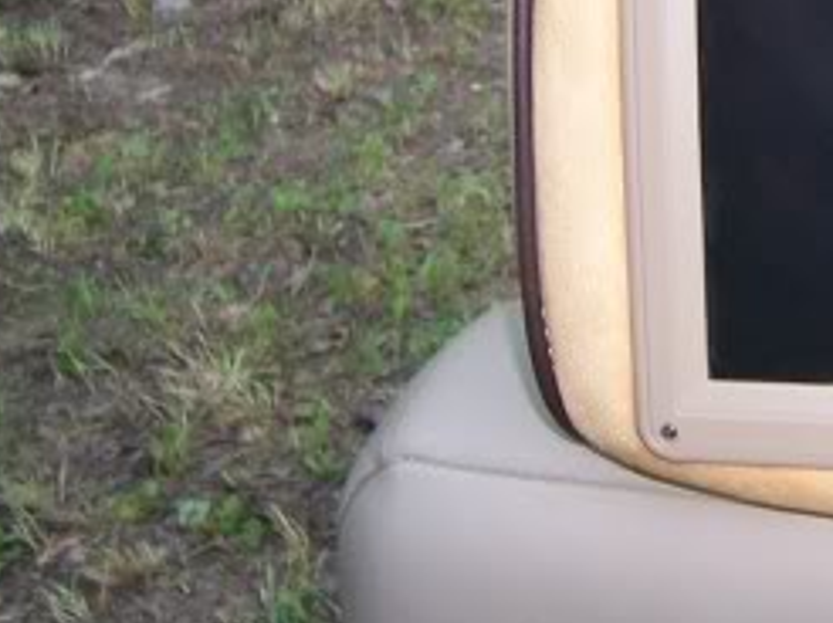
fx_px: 2067
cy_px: 47
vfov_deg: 16.9
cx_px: 1033
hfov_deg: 21.0
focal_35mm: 86
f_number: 2.8
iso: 80
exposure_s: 1/15
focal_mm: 5.5
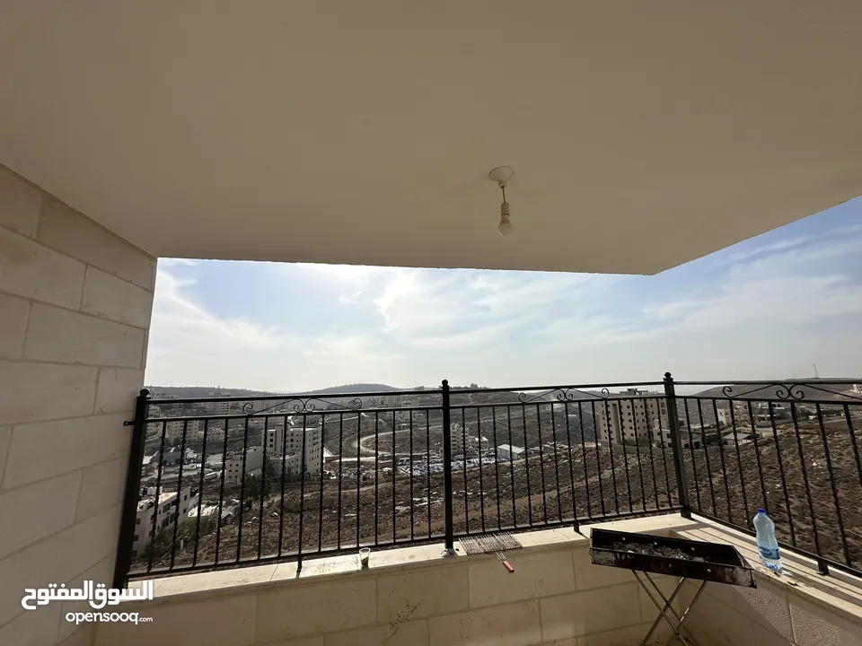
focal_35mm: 14
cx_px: 431
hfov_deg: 102.1
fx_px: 349
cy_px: 323
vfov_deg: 85.7
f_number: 2.2
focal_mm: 2.22
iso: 40
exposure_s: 1/7813
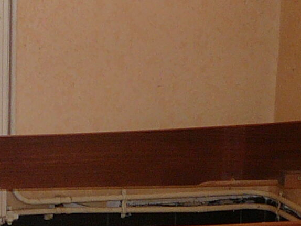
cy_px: 315
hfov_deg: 12.5
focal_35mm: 156
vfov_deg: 9.3
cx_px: 4
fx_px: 1357
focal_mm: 5.2
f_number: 2.8
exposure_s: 1/60
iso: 100
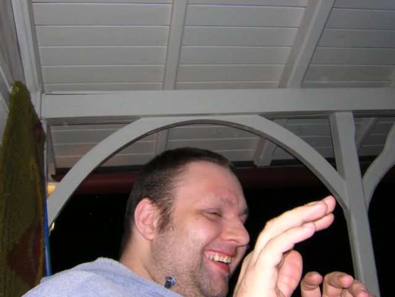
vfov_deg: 33.6
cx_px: 198
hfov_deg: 43.9
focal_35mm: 43
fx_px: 491
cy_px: 148
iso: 168
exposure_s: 1/60.1
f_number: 5.6
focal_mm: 5.6
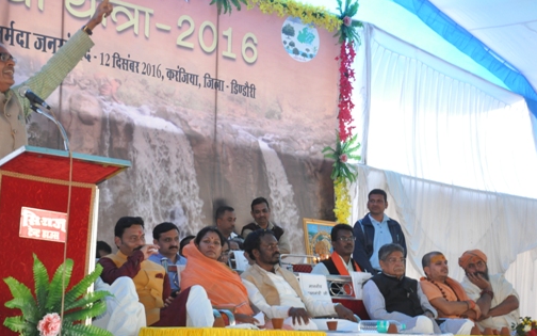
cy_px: 124
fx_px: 1361
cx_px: 254
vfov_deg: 14.0
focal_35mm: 93
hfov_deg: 22.3
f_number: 5
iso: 800
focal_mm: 48
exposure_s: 1/50
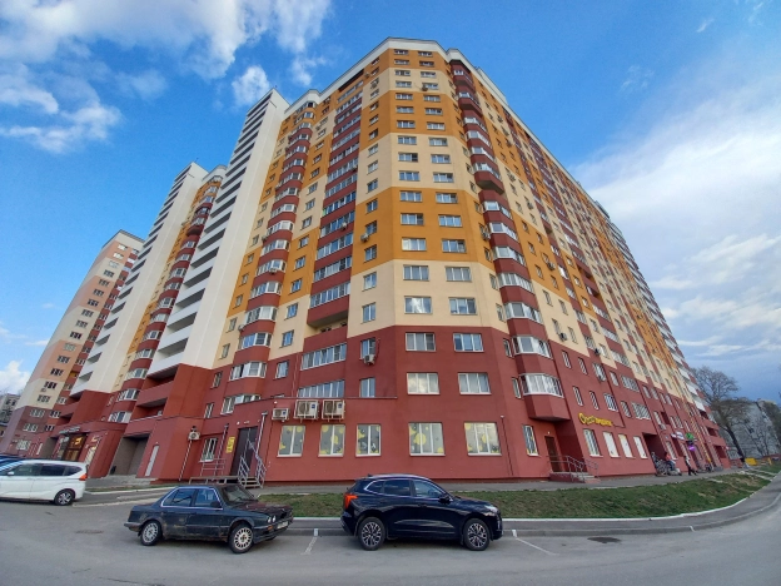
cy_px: 293
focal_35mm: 13
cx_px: 390
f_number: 2.2
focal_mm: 1.42
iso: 40
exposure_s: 1/430
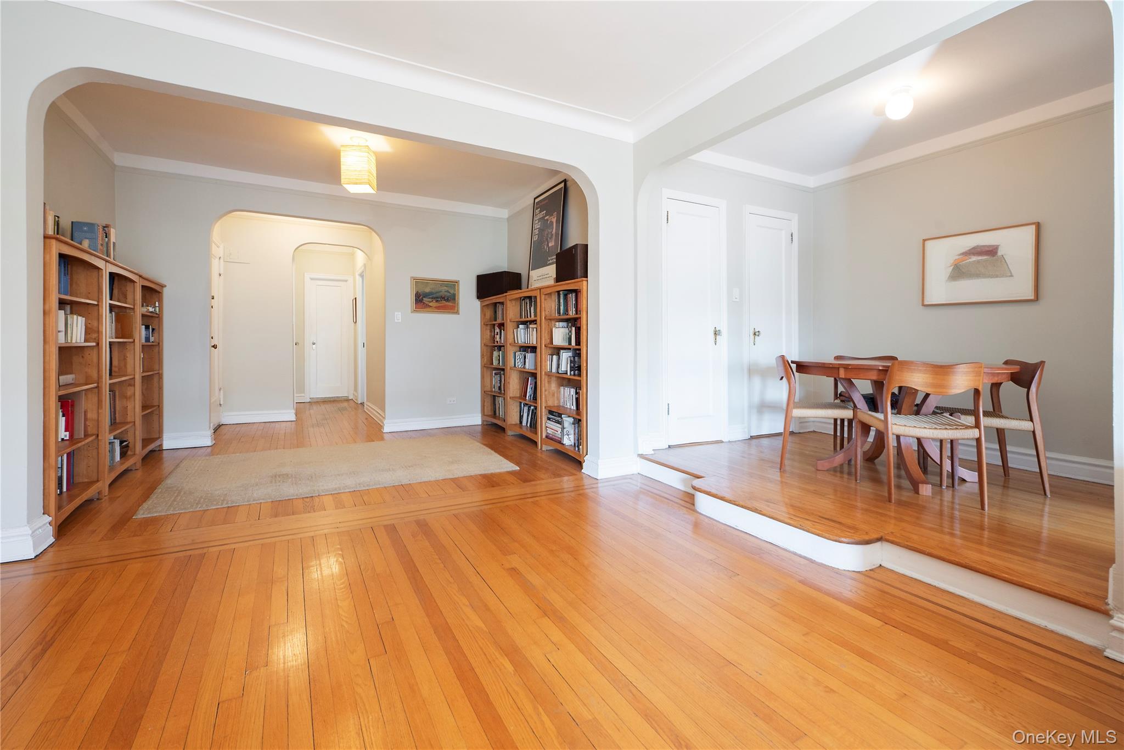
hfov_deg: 100.4
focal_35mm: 15
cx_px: 562
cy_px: 375
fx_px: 468
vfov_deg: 77.3
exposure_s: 1/5
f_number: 9
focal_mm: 15
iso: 320
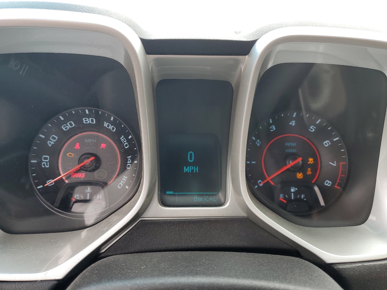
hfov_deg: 67.3
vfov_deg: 53.1
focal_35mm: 26
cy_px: 145
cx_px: 194
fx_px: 291
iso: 50
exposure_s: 1/128
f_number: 1.5
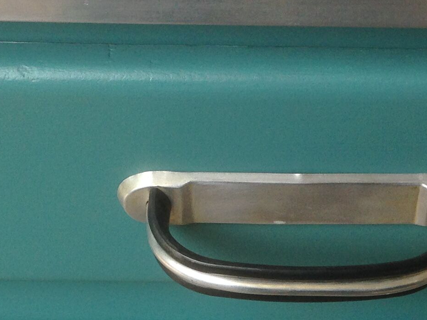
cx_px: 290
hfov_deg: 16.9
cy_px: 280
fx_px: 1430
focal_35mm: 116
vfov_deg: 12.7
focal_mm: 4.12
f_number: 2.4
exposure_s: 1/160
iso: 50
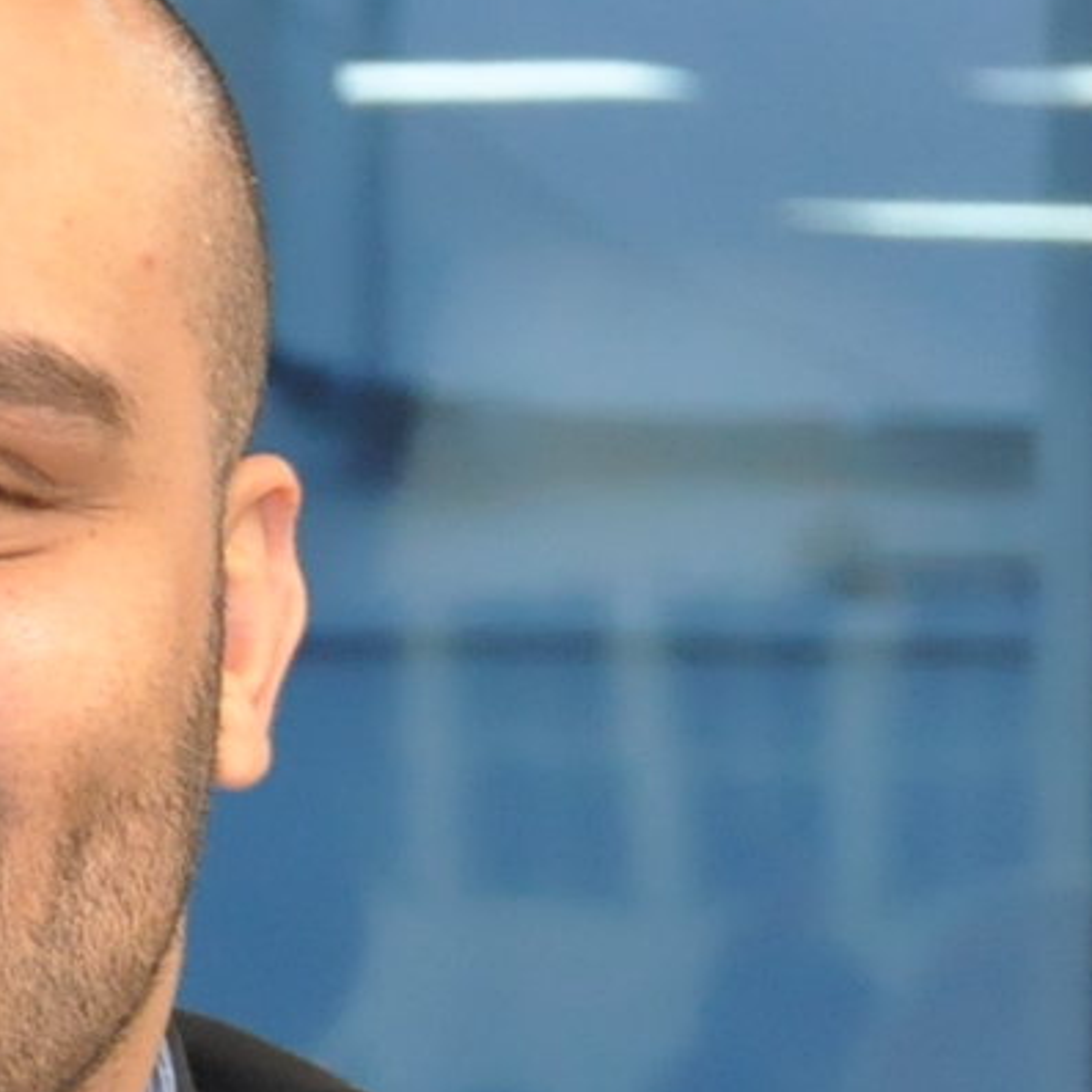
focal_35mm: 261
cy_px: 1518
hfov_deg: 6.7
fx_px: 9315
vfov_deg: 6.6
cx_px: -275
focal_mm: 38
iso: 2000
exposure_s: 1/60
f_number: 5
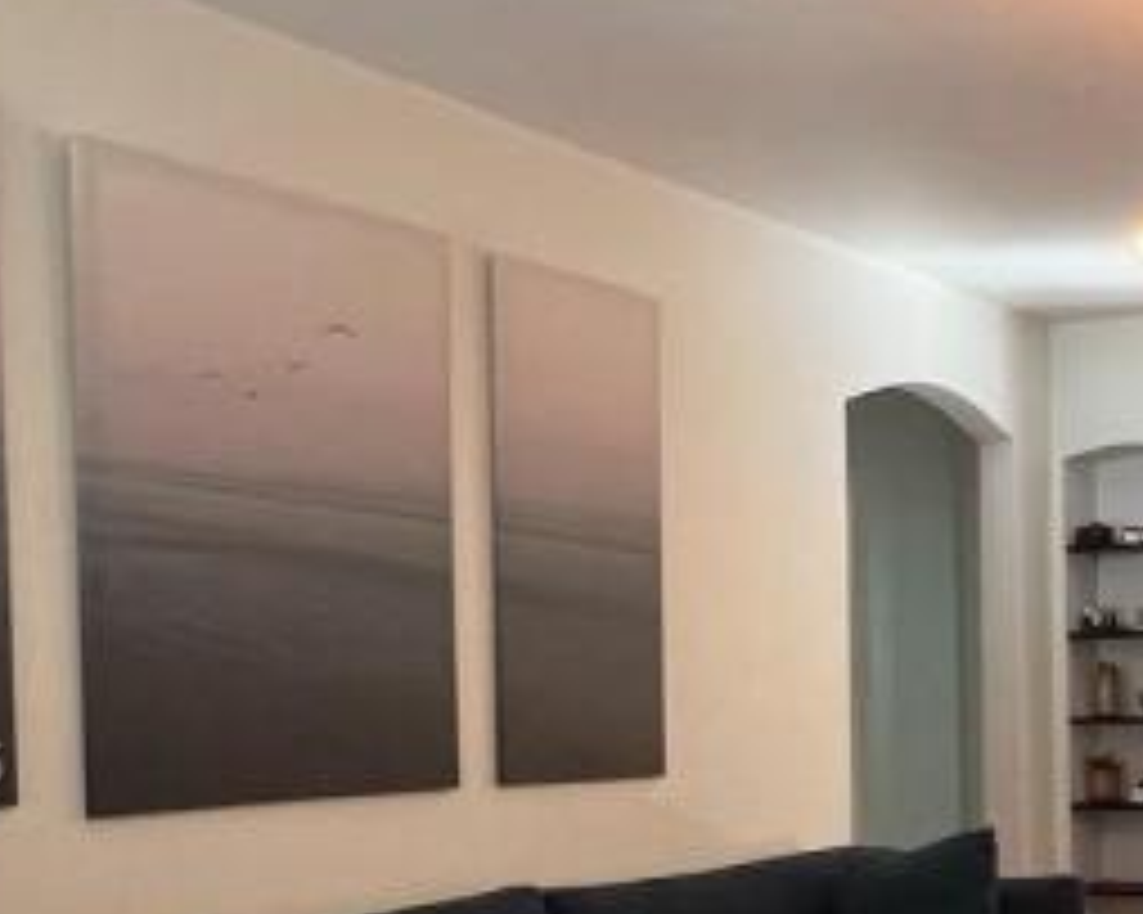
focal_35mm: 48
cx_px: 1300
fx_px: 1623
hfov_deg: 33.2
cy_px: 770
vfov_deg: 30.4
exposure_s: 1/60
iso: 160
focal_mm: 1.57
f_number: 1.8
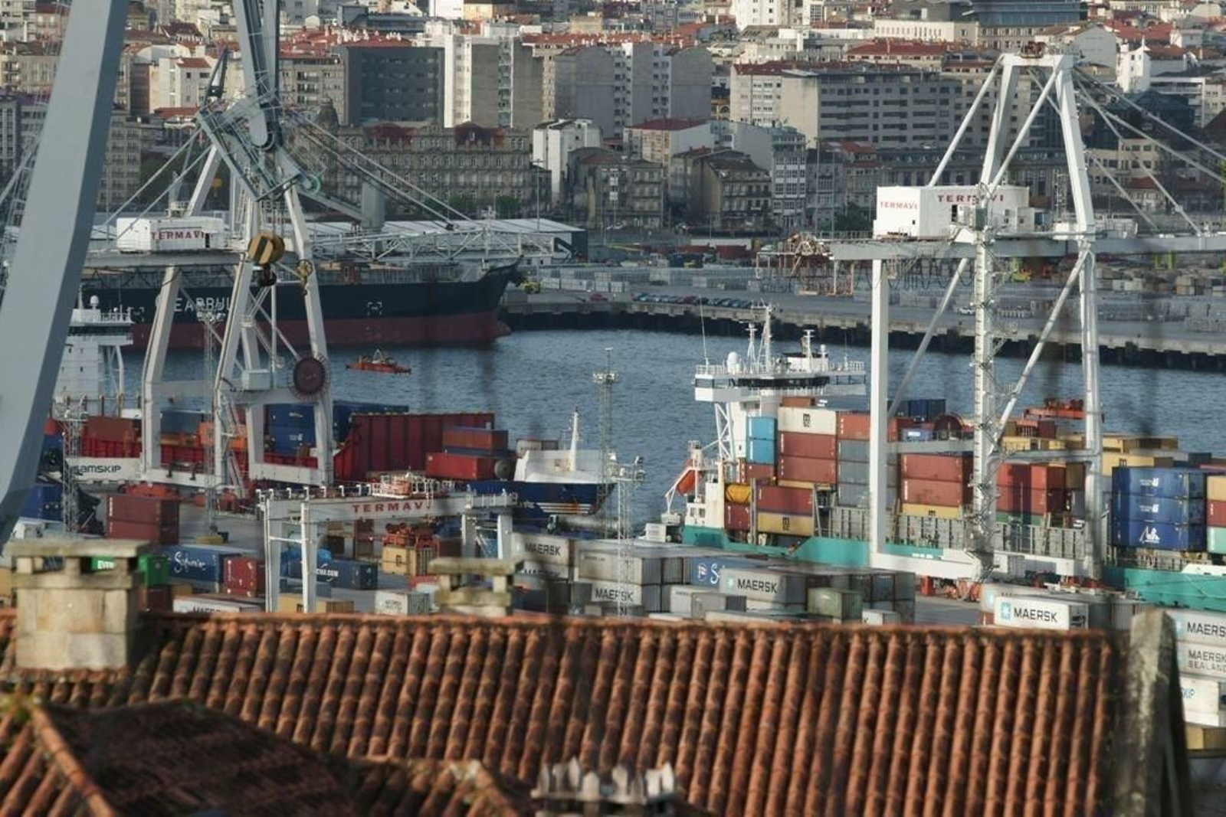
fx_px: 8514
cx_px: 613
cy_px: 408
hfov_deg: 8.2
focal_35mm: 250
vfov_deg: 5.5
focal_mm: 250
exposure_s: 1/320
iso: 200
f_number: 8
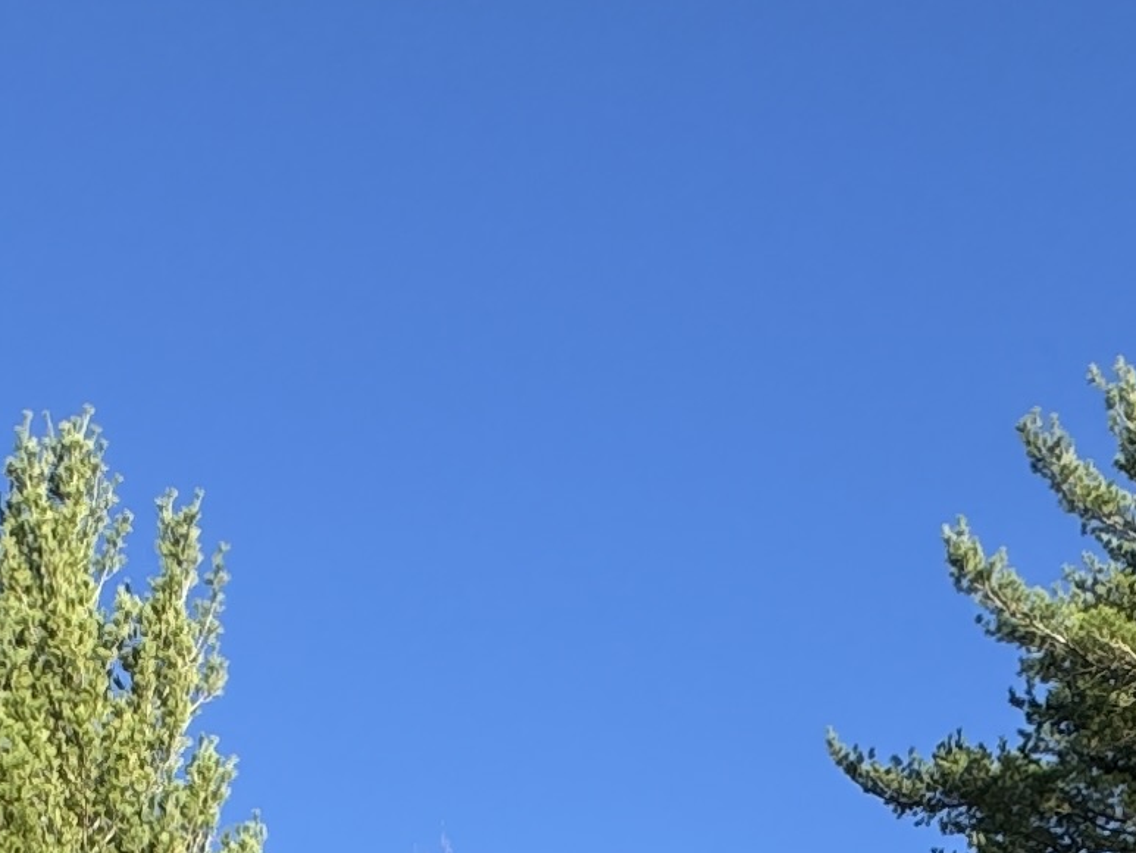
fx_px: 2396
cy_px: 1878
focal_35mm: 73
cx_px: 329
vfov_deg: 14.9
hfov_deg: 26.4
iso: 50
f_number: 2.2
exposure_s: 1/771
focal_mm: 2.22
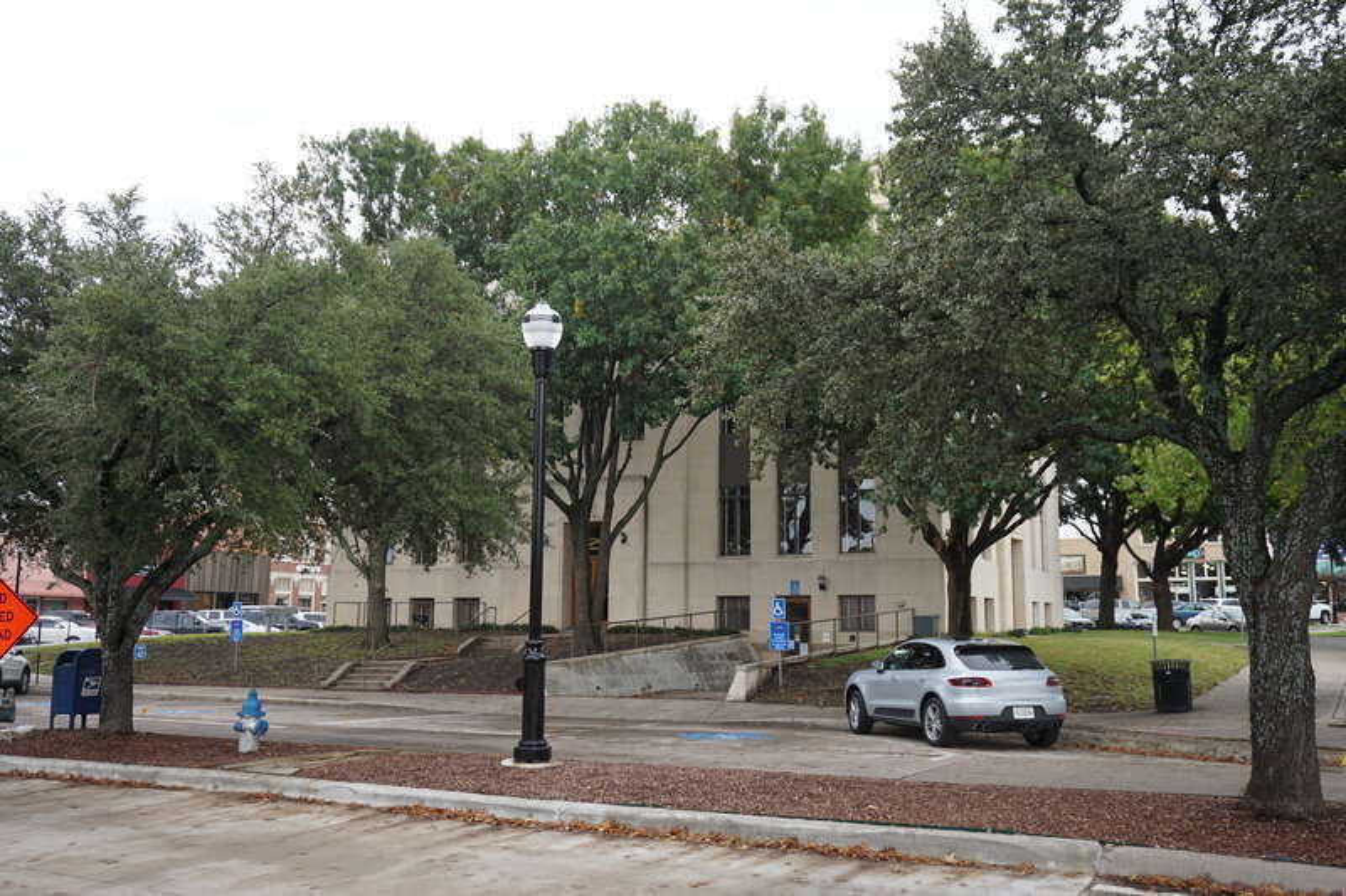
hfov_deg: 57.2
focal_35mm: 33
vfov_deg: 40.0
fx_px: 1233
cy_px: 448
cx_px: 673
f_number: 4.5
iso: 100
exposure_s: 1/160
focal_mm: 22
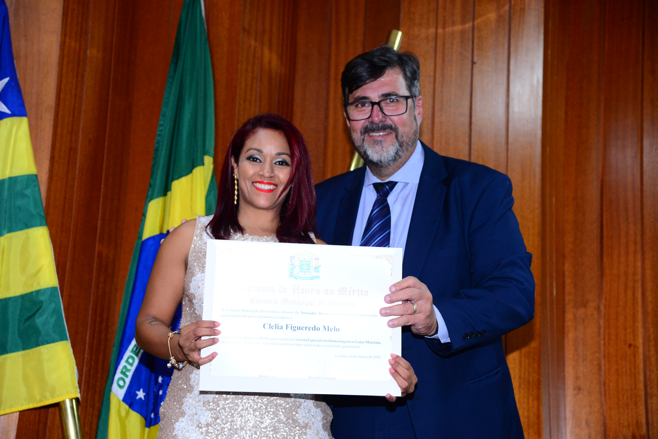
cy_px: 220
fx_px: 1134
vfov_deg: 21.9
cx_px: 329
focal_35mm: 62
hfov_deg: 32.4
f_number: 4.5
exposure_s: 1/125
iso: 2500
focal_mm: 62
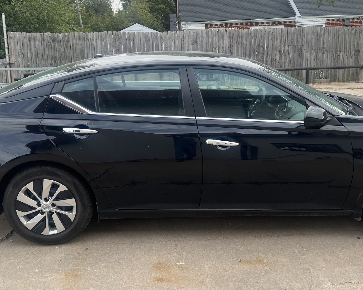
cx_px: 204
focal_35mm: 39
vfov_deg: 38.2
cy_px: 128
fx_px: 419
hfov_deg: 46.7
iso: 50
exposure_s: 1/411
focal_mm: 5.7
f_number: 1.5
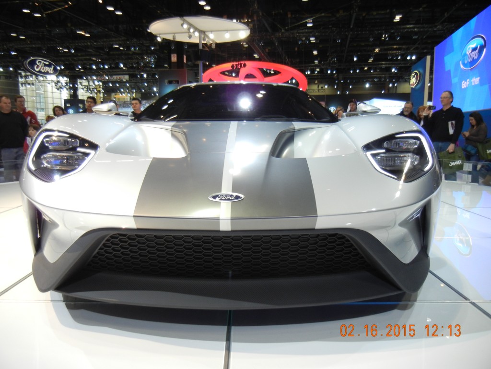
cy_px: 184
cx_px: 246
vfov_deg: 46.8
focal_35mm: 30
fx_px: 426
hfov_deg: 60.0
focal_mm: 5.4
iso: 307
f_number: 3.5
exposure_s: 1/60
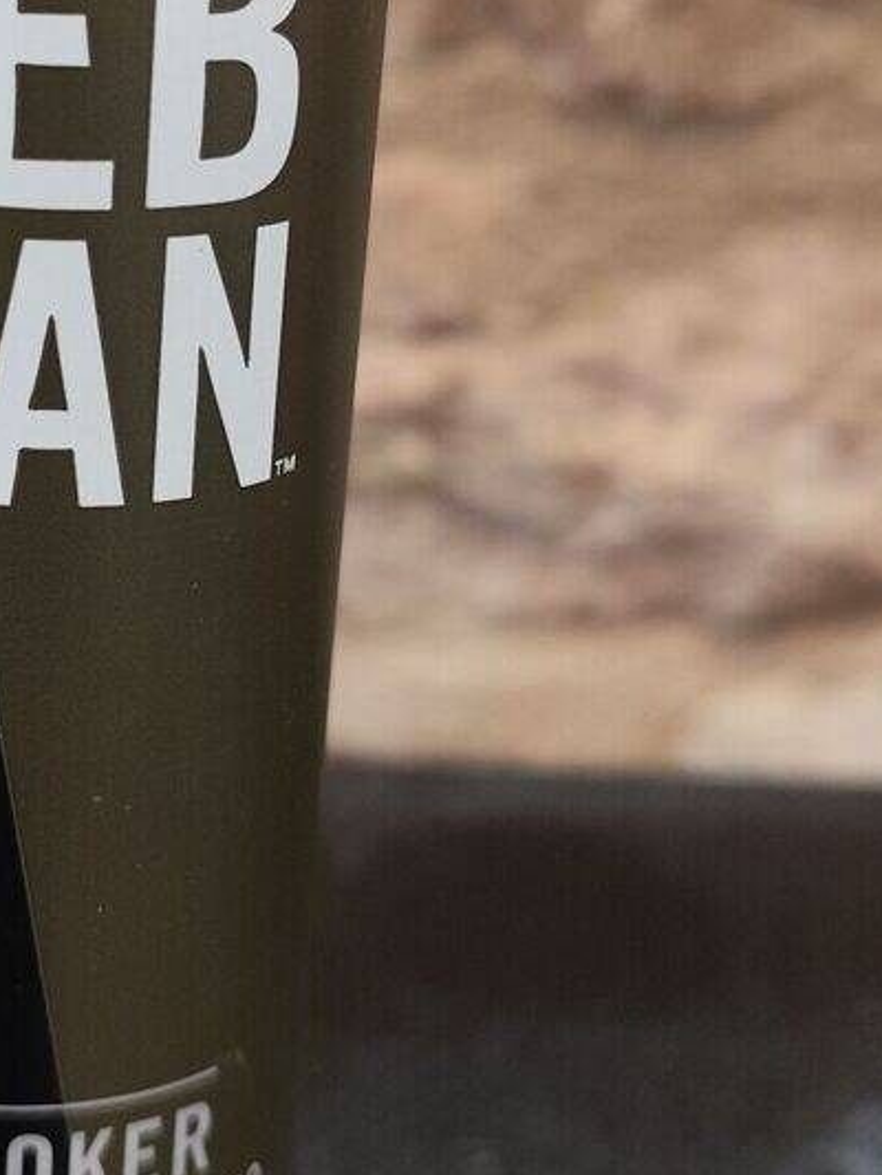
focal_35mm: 69
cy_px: 406
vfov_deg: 28.0
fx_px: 2343
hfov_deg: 20.8
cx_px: 44
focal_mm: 6.19
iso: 500
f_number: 1.65
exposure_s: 1/50
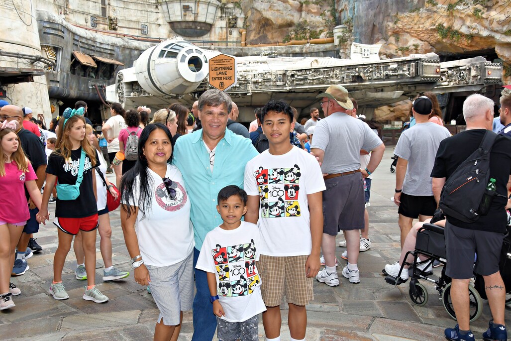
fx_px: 511
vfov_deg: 36.9
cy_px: 170
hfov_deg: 53.1
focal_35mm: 36
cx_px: 256
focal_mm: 24
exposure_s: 1/160
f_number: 6.3
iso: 400
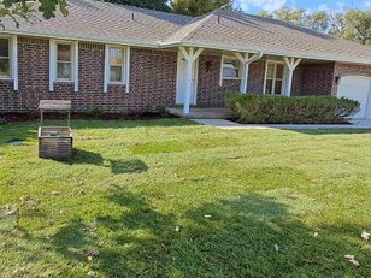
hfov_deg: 66.6
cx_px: 148
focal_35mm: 26
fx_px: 279
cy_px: 120
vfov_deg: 52.9
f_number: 2.2
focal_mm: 1.64
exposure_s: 1/615
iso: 40
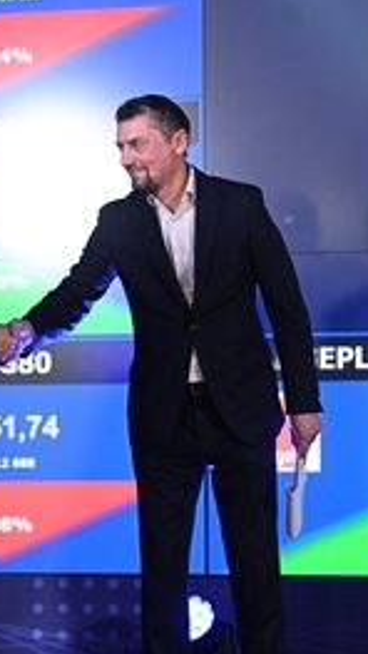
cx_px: 37
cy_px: 328
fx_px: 2272
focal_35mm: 131
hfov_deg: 9.2
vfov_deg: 16.4
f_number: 4
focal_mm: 80
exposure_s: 1/125
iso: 2500
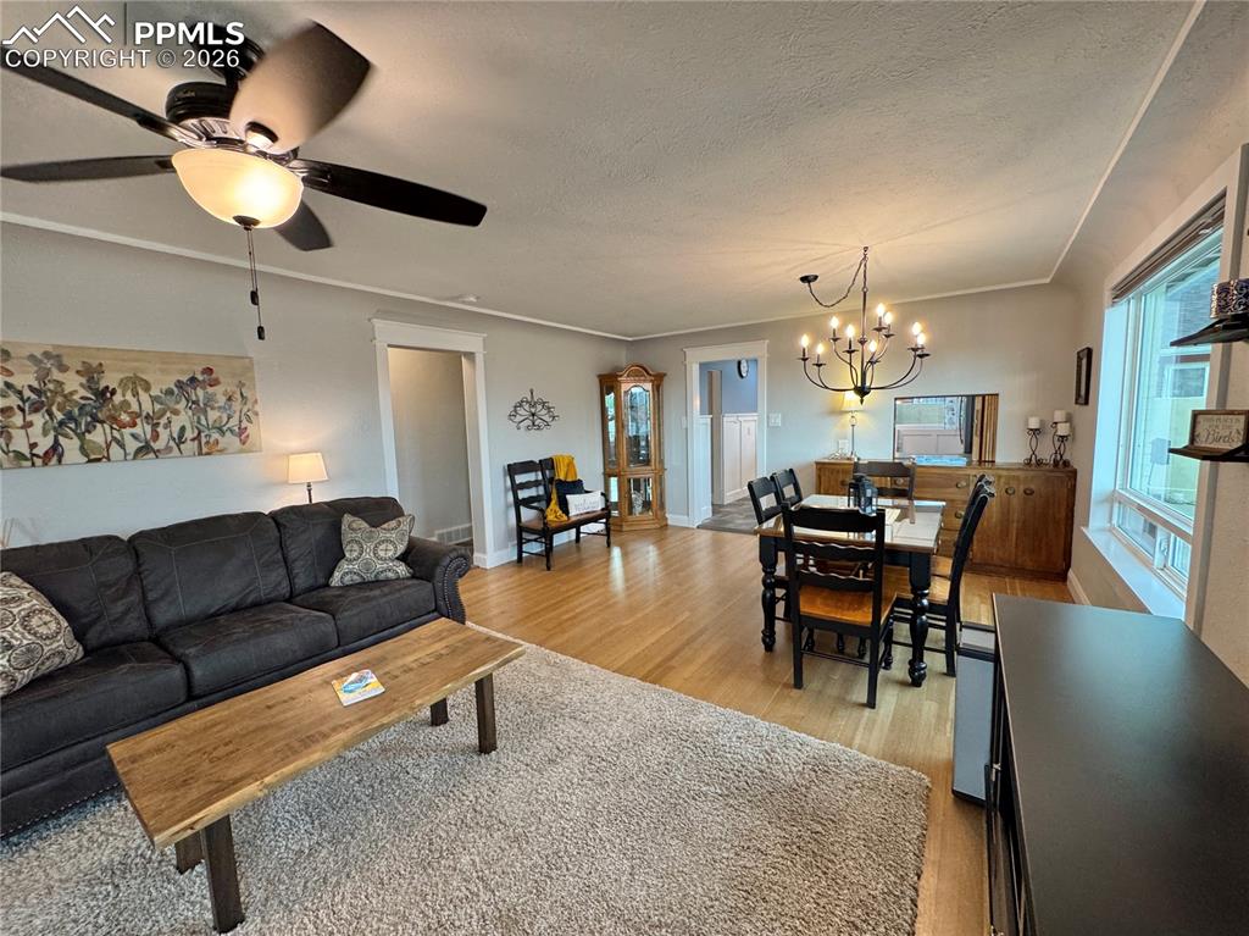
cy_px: 468
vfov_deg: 85.6
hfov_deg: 102.1
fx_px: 505
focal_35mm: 14
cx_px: 624
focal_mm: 2.22
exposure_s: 1/120
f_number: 2.2
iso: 250
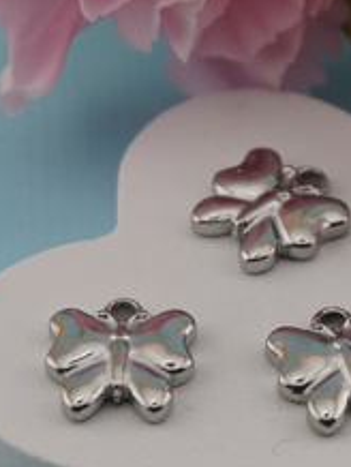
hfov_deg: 12.1
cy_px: 316
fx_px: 1646
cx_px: 291
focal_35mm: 122
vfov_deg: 16.1
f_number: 7.1
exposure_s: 1/100
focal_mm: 41
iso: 100
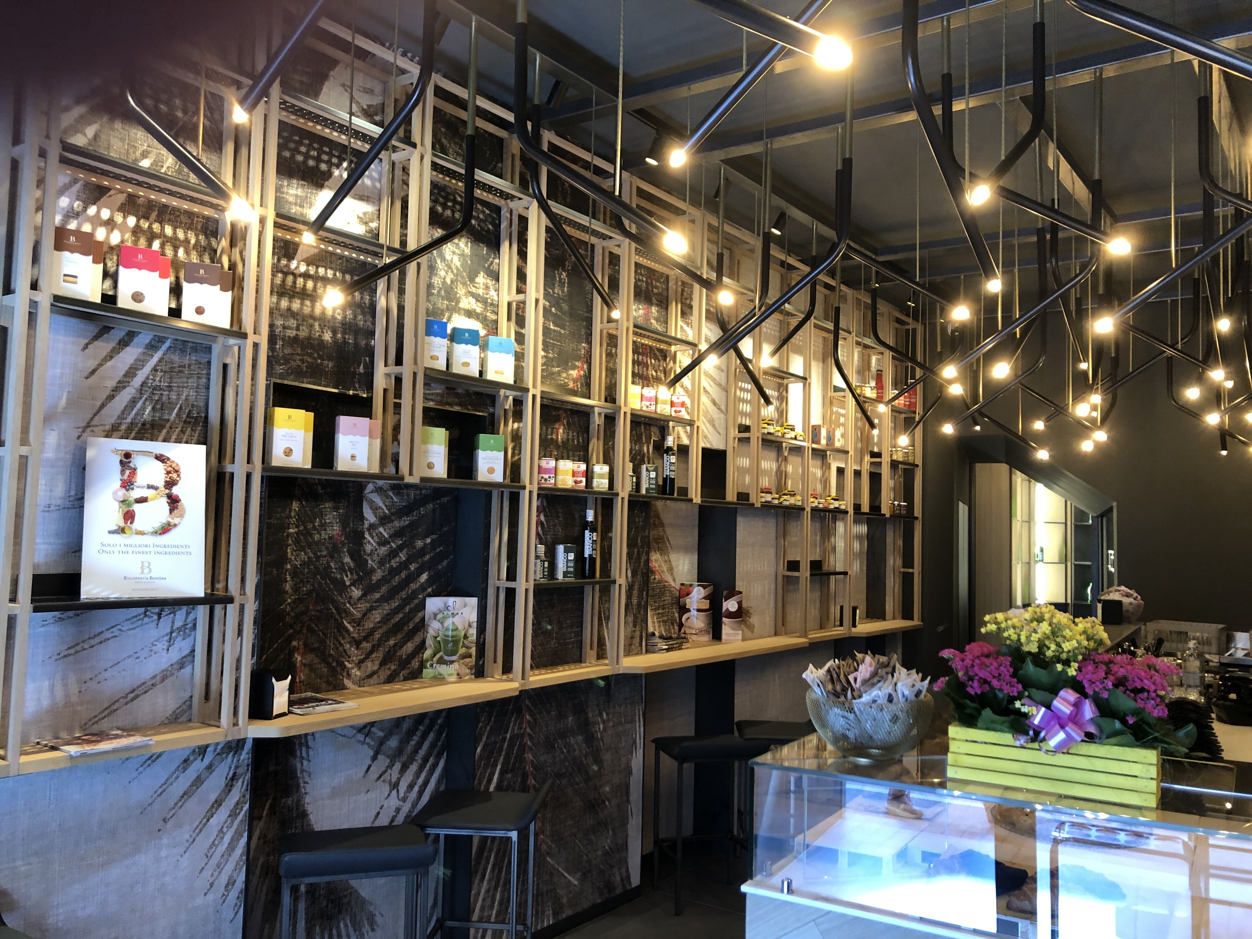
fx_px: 1013
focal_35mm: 28
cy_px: 470
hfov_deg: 63.4
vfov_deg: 49.7
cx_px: 626
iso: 50
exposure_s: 1/17
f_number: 1.8
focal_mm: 3.99
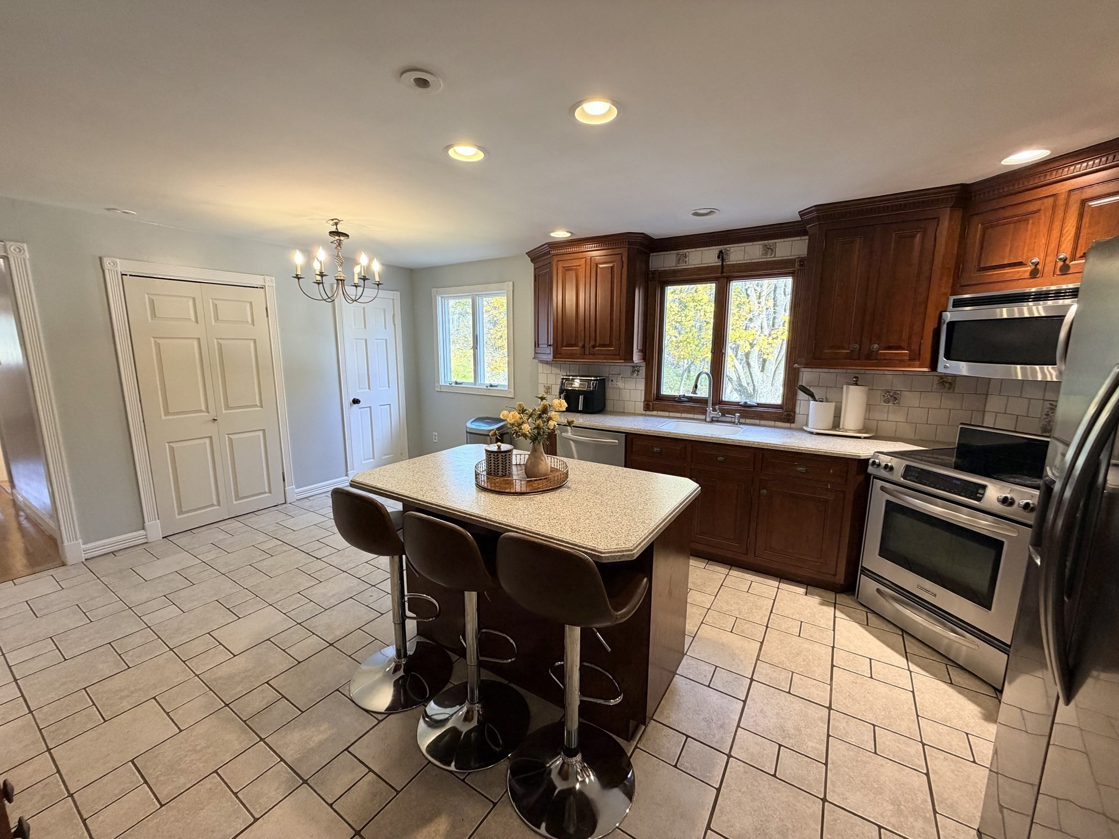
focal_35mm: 14
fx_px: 453
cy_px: 420
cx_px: 560
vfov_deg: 85.7
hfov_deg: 102.1
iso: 200
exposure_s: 1/60
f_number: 2.2
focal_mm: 2.22
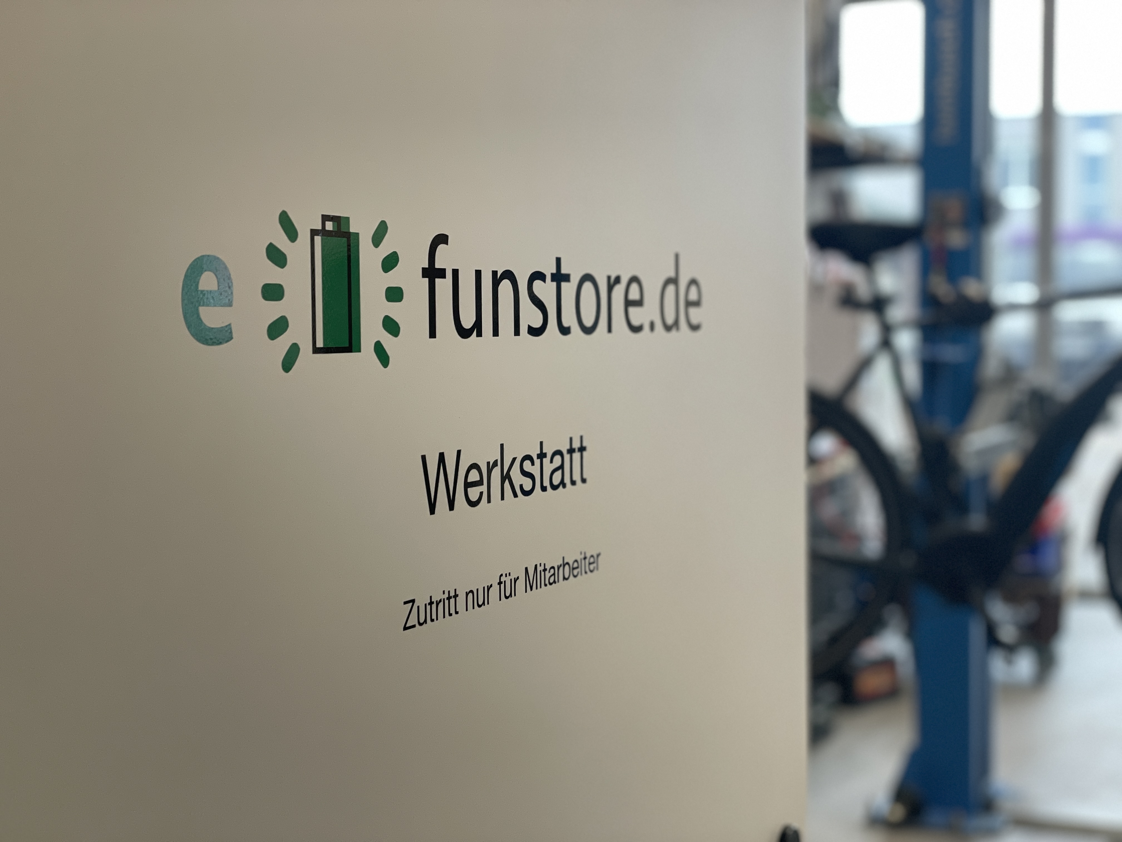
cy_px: 421
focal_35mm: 52
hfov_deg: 36.8
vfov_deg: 28.0
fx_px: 1685
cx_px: 561
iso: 250
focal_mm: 6
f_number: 2
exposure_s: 1/100
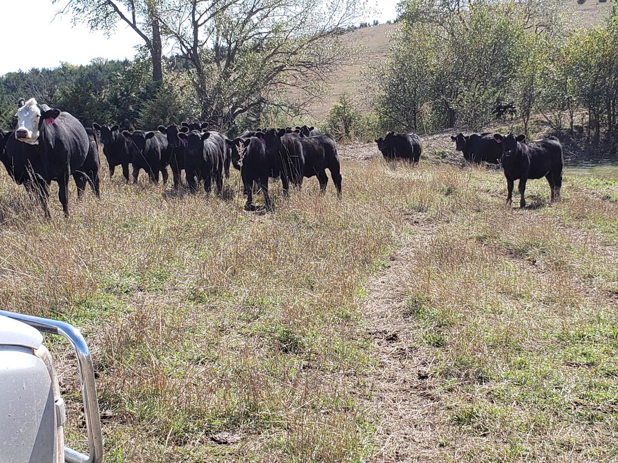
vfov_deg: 53.1
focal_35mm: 26
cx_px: 309
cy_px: 232
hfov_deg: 67.3
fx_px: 464
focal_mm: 4.3
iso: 50
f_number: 2.4
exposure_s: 1/712
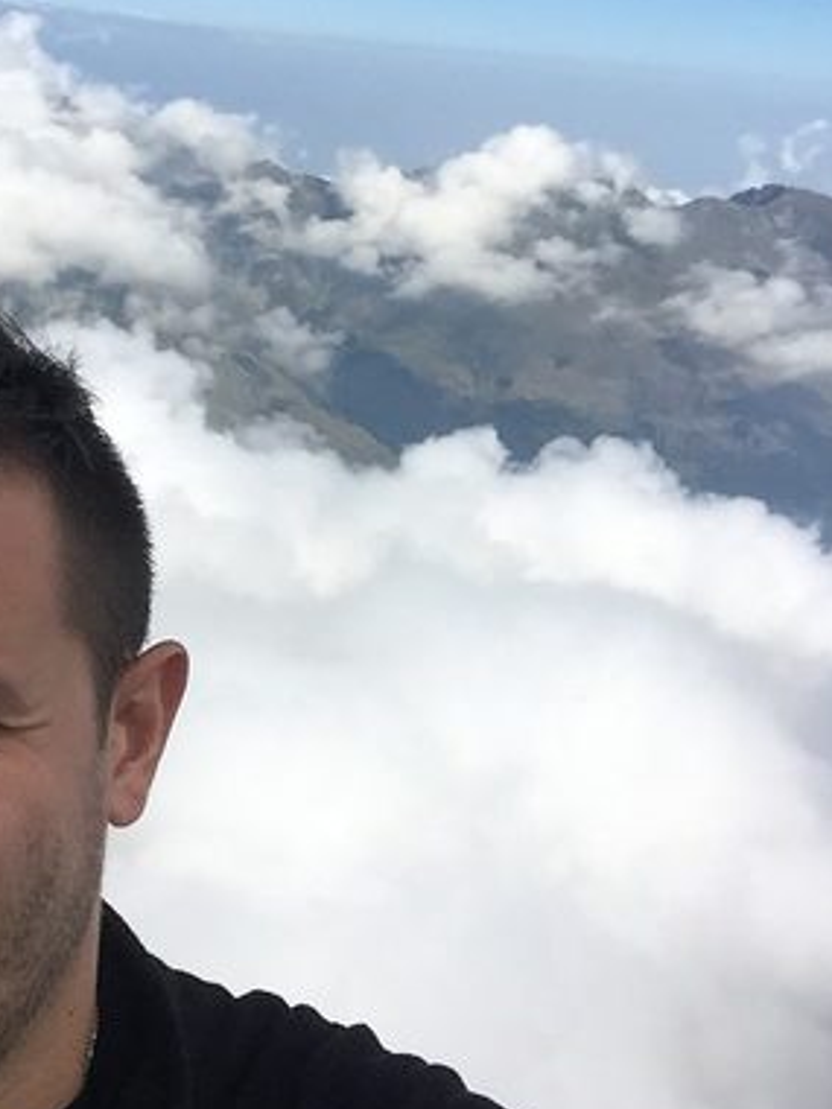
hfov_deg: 29.3
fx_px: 1570
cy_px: 575
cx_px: 216
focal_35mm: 49
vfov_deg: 38.9
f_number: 2.2
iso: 32
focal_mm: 2.65
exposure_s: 1/1739
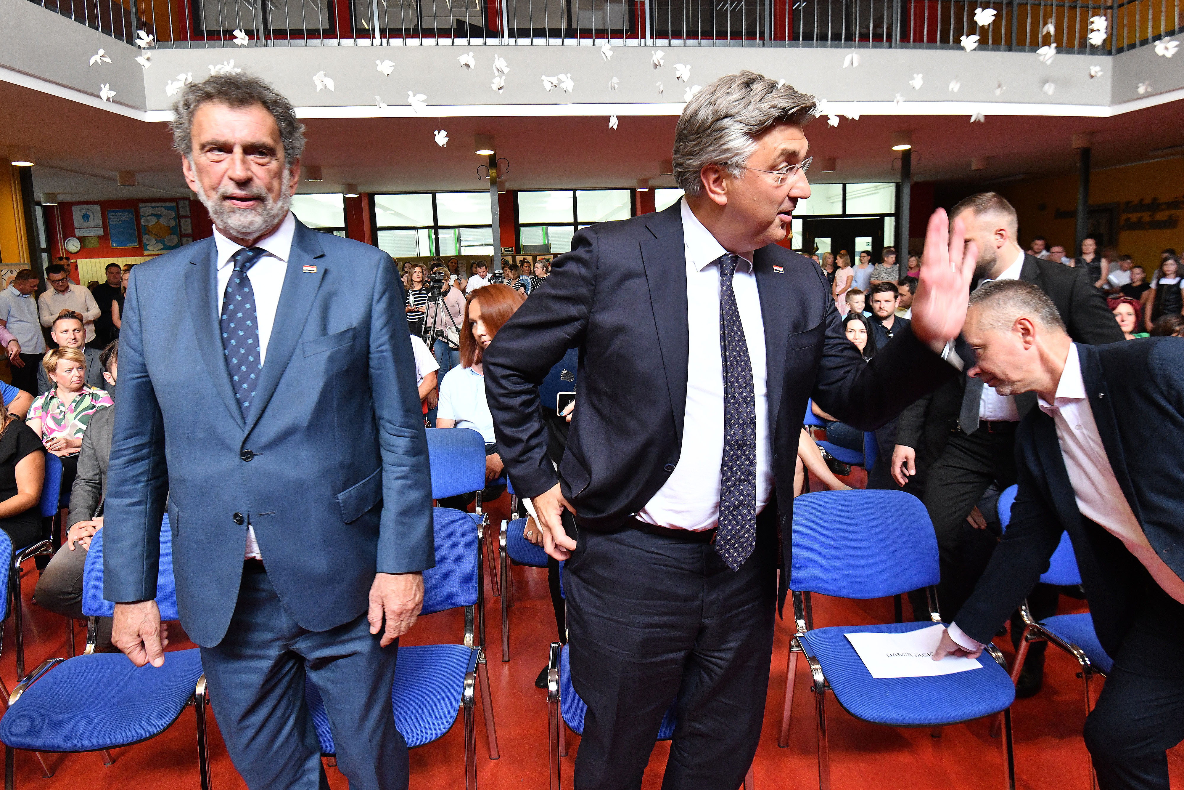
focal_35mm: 16
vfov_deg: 73.7
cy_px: 395
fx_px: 526
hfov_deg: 96.7
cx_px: 592
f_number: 5
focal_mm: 16
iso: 2000
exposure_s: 1/100
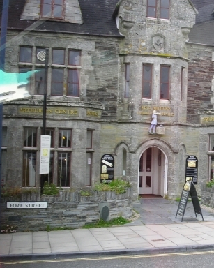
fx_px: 483
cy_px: 138
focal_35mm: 61
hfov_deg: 24.3
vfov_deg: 31.0
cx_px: 189
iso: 100
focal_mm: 8.4
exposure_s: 1/45
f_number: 4
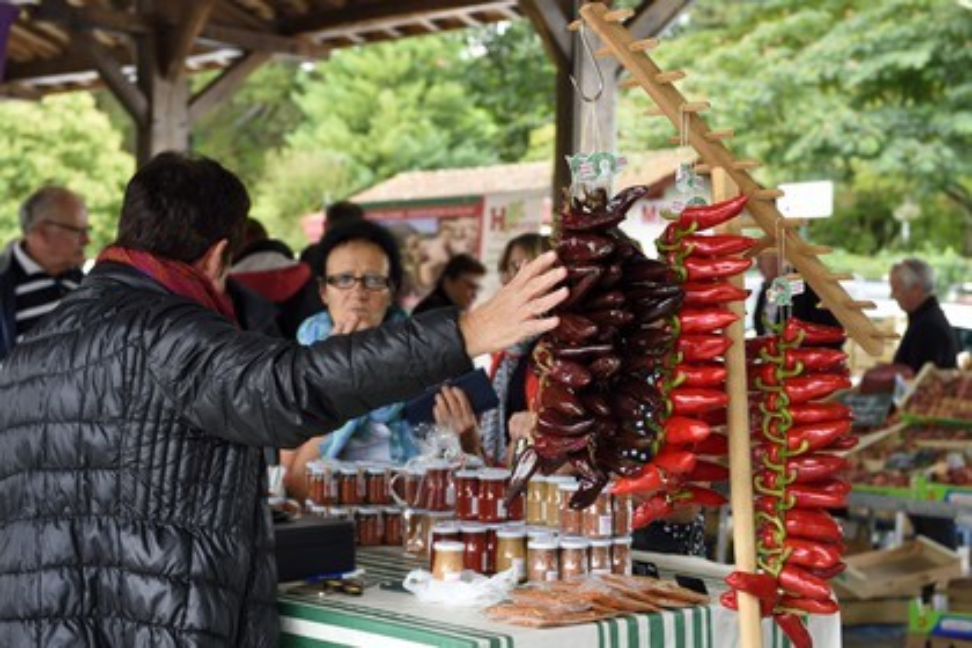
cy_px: 324
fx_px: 1890
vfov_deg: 19.5
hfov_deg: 28.8
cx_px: 486
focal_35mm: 70
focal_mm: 70
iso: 800
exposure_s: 1/60
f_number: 7.1
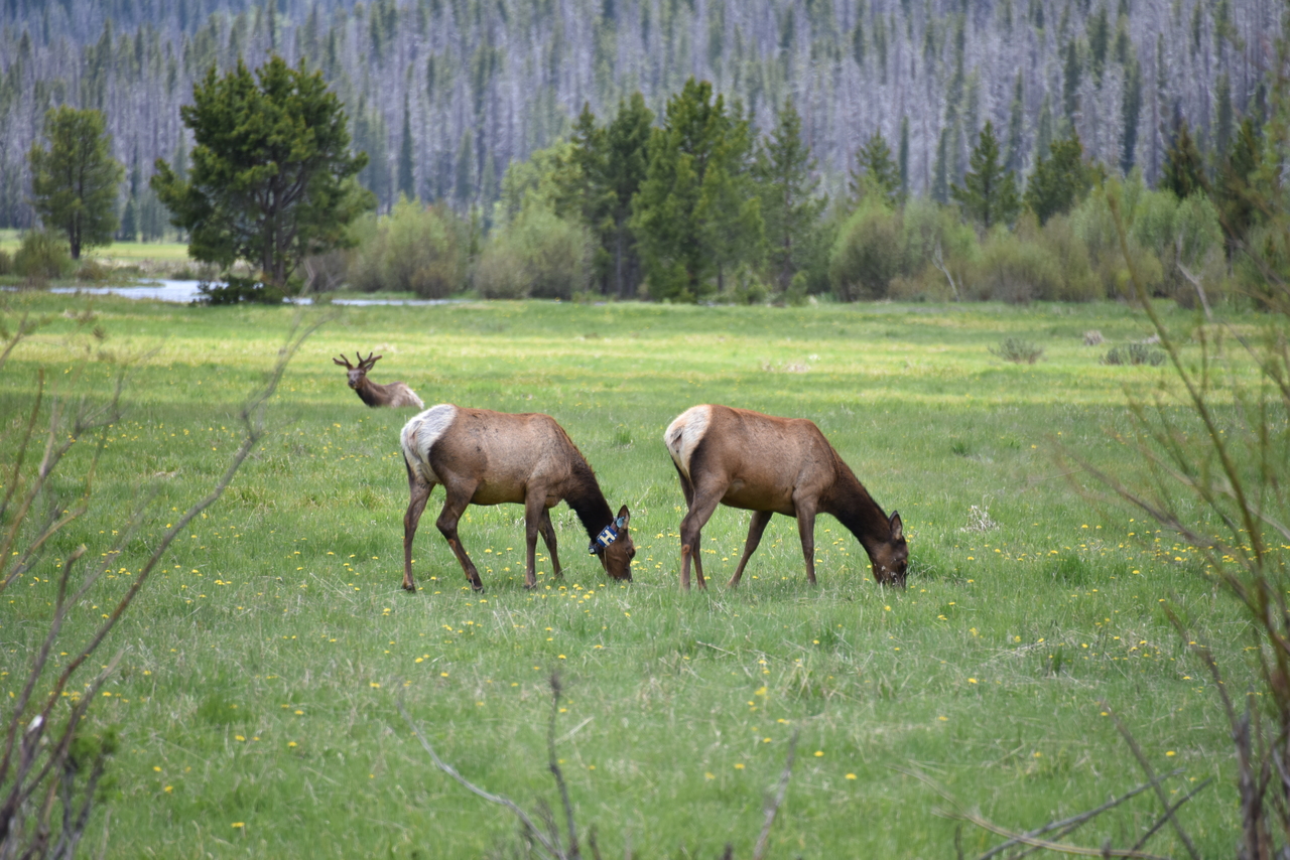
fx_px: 10752
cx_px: 645
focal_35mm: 300
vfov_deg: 4.6
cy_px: 430
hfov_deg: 6.9
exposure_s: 1/640
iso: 400
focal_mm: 300
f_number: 5.6
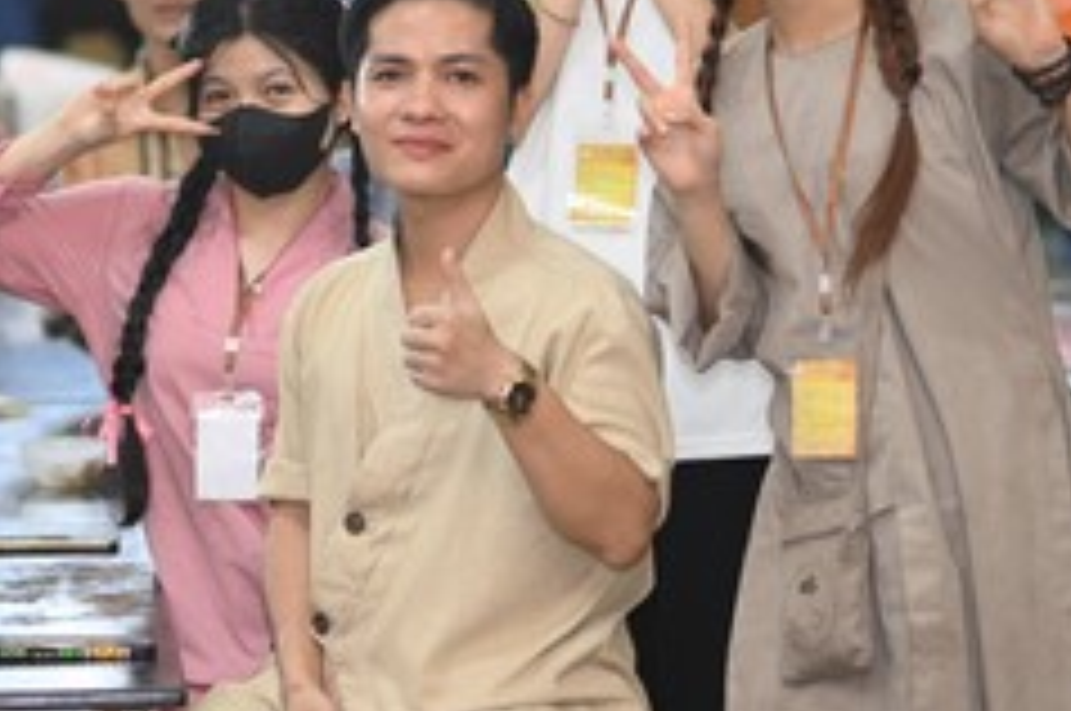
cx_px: -58
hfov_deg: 8.8
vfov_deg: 5.9
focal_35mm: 232
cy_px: 423
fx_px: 6893
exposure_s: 1/125
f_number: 2.2
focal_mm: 85
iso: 1000
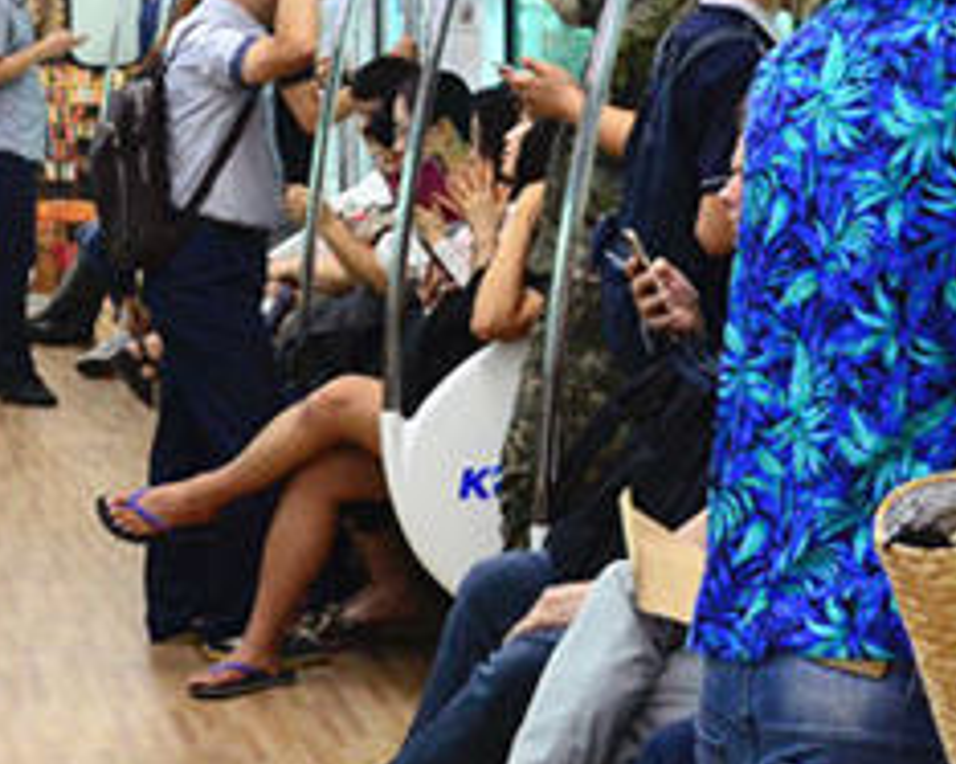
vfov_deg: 12.2
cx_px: 172
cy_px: 286
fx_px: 3564
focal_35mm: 126
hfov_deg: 15.2
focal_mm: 28
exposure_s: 1/125
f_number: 5
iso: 1600
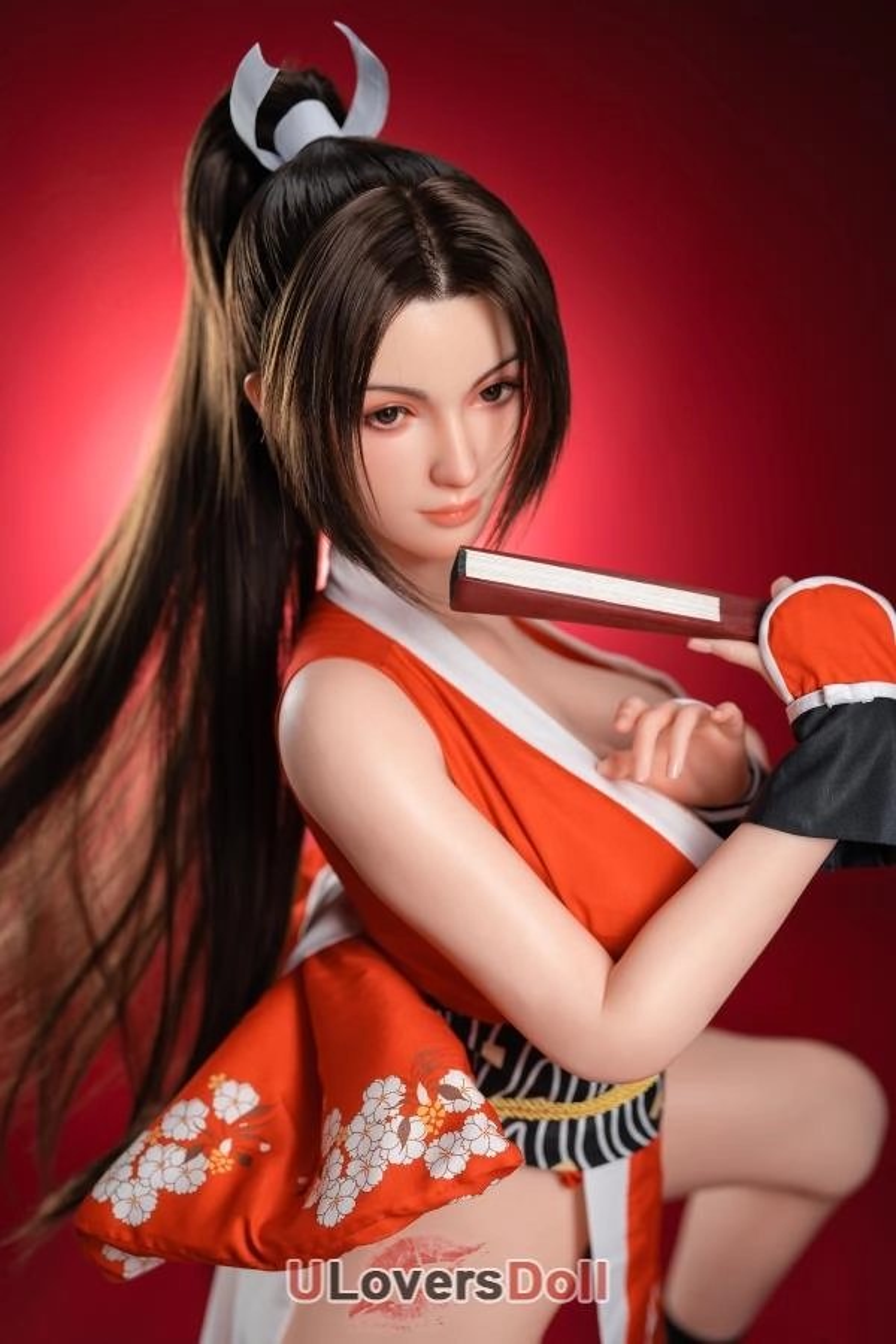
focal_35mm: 50
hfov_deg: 27.0
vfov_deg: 39.6
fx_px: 1867
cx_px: 448
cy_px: 672
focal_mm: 50
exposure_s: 1/160
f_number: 2
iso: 200
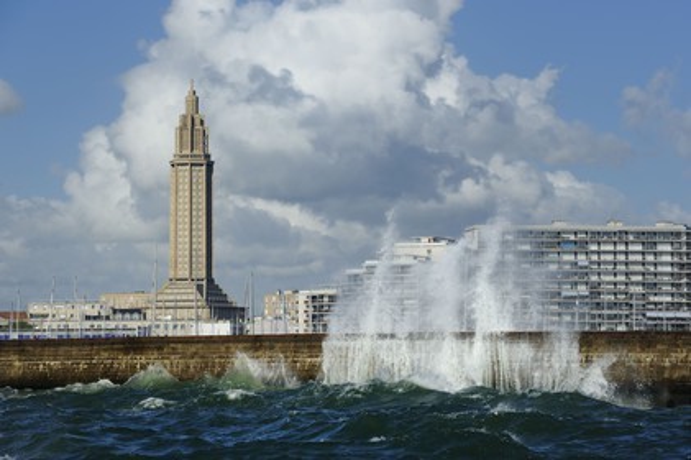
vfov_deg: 9.8
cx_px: 346
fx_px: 2685
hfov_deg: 14.7
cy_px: 230
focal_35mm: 140
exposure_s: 1/640
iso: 200
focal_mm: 140
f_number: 9
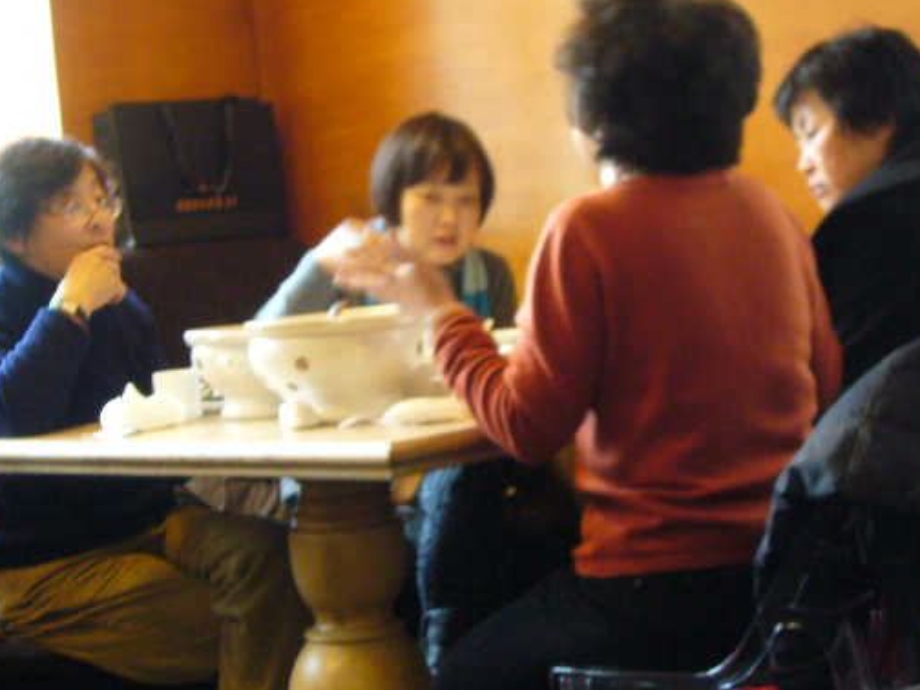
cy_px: 374
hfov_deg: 24.4
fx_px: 2126
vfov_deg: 18.4
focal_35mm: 80
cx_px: 531
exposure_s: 1/10
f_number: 3.5
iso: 200
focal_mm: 7.5
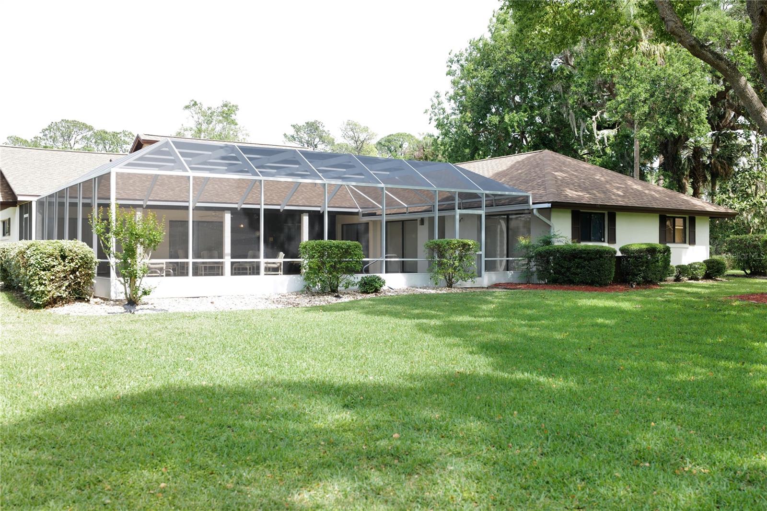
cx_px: 384
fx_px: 745
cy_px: 256
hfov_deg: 54.4
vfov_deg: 37.8
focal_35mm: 35
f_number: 3.5
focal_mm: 35
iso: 100
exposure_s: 1/250
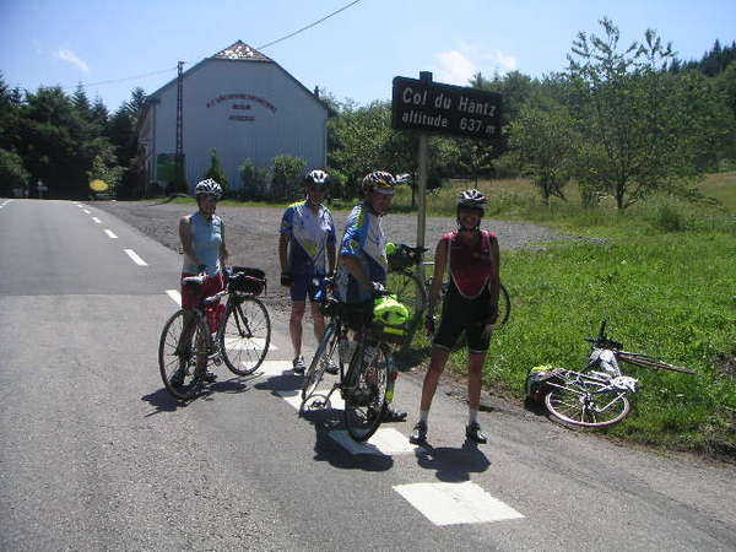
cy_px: 276
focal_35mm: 38
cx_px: 368
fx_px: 808
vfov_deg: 37.7
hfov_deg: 49.0
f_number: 6.7
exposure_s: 1/180
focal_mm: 6
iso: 50
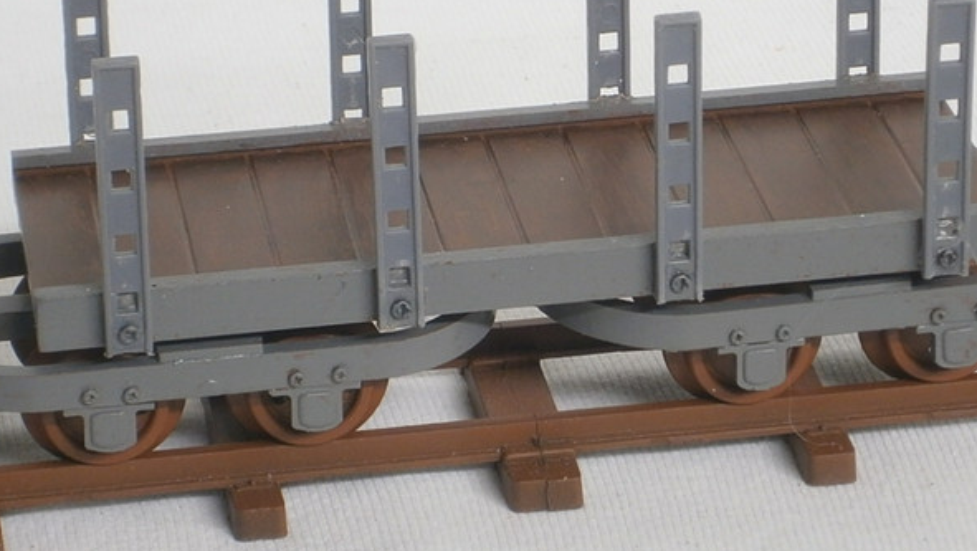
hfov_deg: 12.6
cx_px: 517
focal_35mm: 171
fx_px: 4432
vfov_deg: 7.1
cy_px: 177
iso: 125
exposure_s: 1/4
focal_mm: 15.4
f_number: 4.9
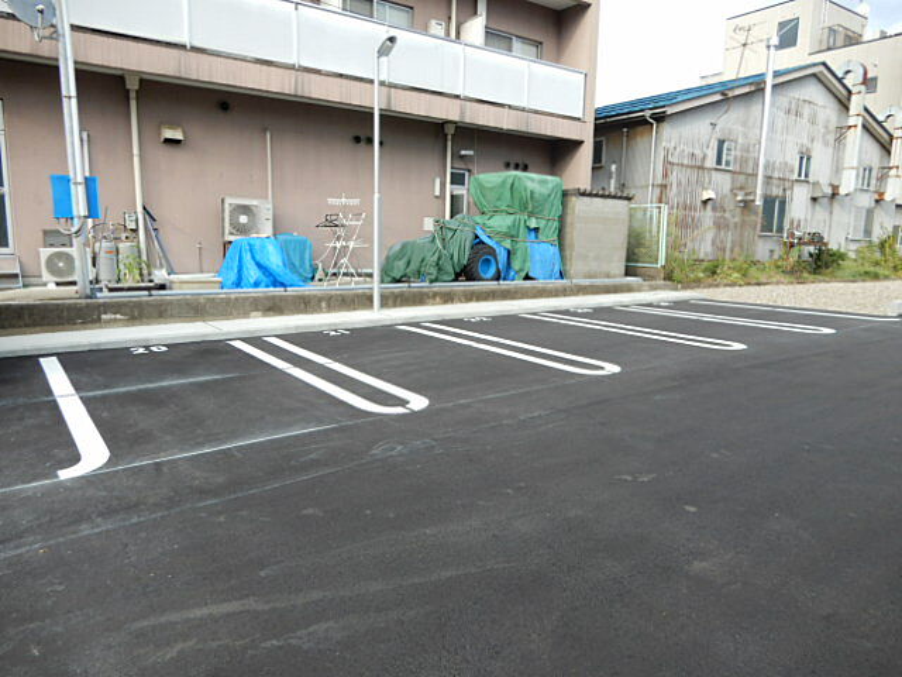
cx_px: 451
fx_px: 625
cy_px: 338
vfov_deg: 56.8
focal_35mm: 24
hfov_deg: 71.6
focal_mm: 4.3
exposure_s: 1/160
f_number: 3.4
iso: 80
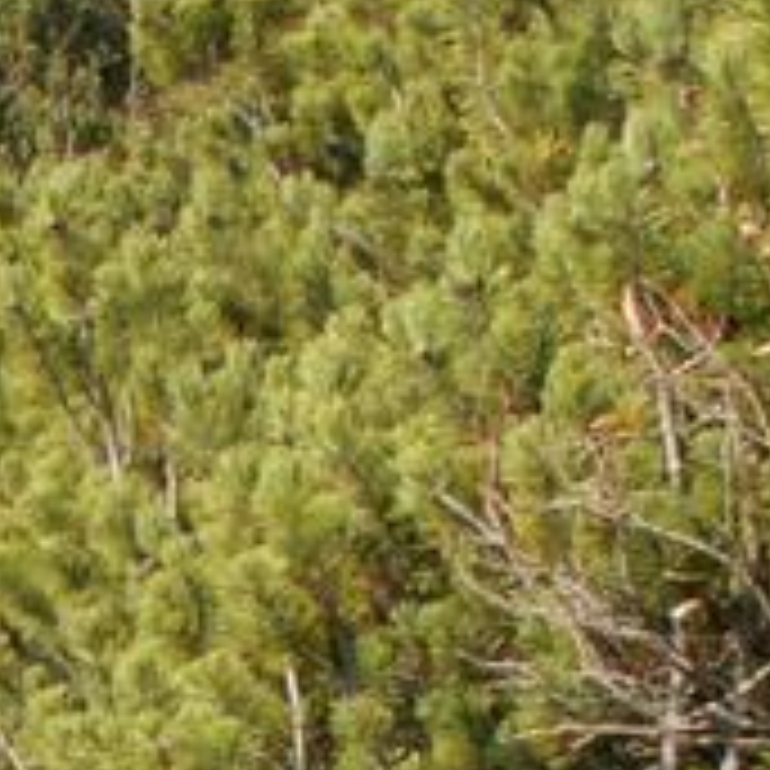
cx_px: -293
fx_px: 2995
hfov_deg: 14.0
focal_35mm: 119
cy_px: 1022
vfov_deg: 14.0
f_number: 3.2
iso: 50
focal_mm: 6.05
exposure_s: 1/250
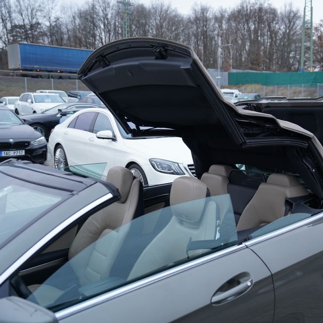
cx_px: 237
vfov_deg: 39.2
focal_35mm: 43
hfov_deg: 38.3
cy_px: 158
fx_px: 454
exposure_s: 1/160
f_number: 3.2
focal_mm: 33
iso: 1600
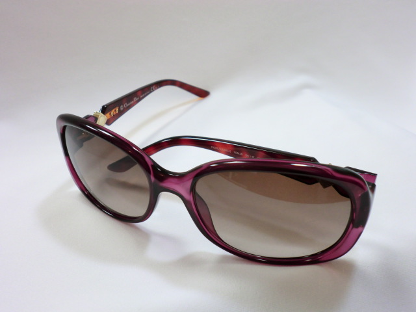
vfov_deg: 44.2
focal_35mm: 32
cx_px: 208
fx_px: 385
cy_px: 156
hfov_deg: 56.8
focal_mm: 5.8
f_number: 3.5
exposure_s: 1/60
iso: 125
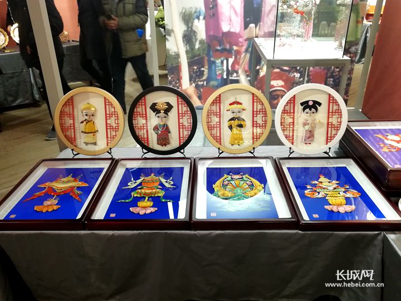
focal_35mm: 27
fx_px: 313
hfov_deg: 65.3
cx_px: 200
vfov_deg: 51.4
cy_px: 150
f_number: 1.8
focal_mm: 3.83
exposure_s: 1/25
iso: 320
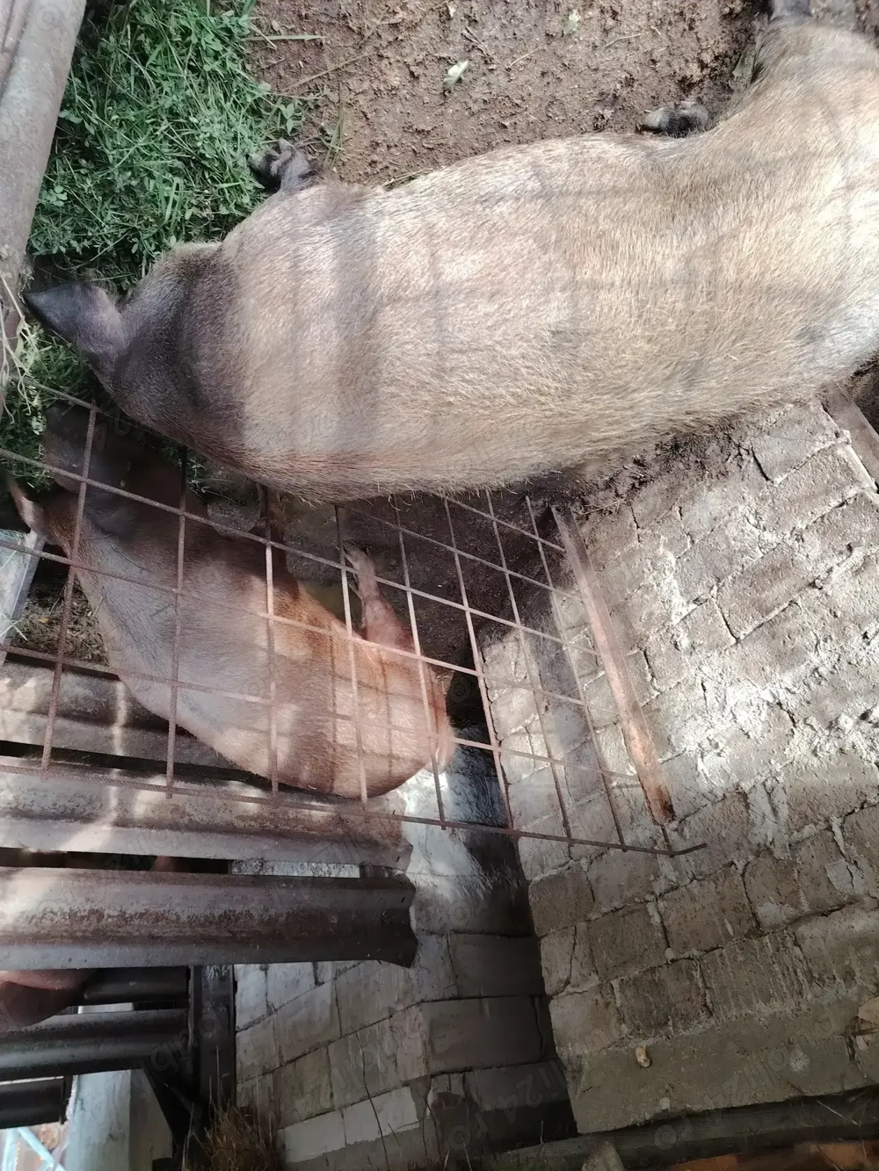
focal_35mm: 24
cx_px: 440
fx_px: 812
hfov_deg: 56.8
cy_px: 586
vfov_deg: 71.6
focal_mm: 5.25
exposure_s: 1/100
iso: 306
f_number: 1.75
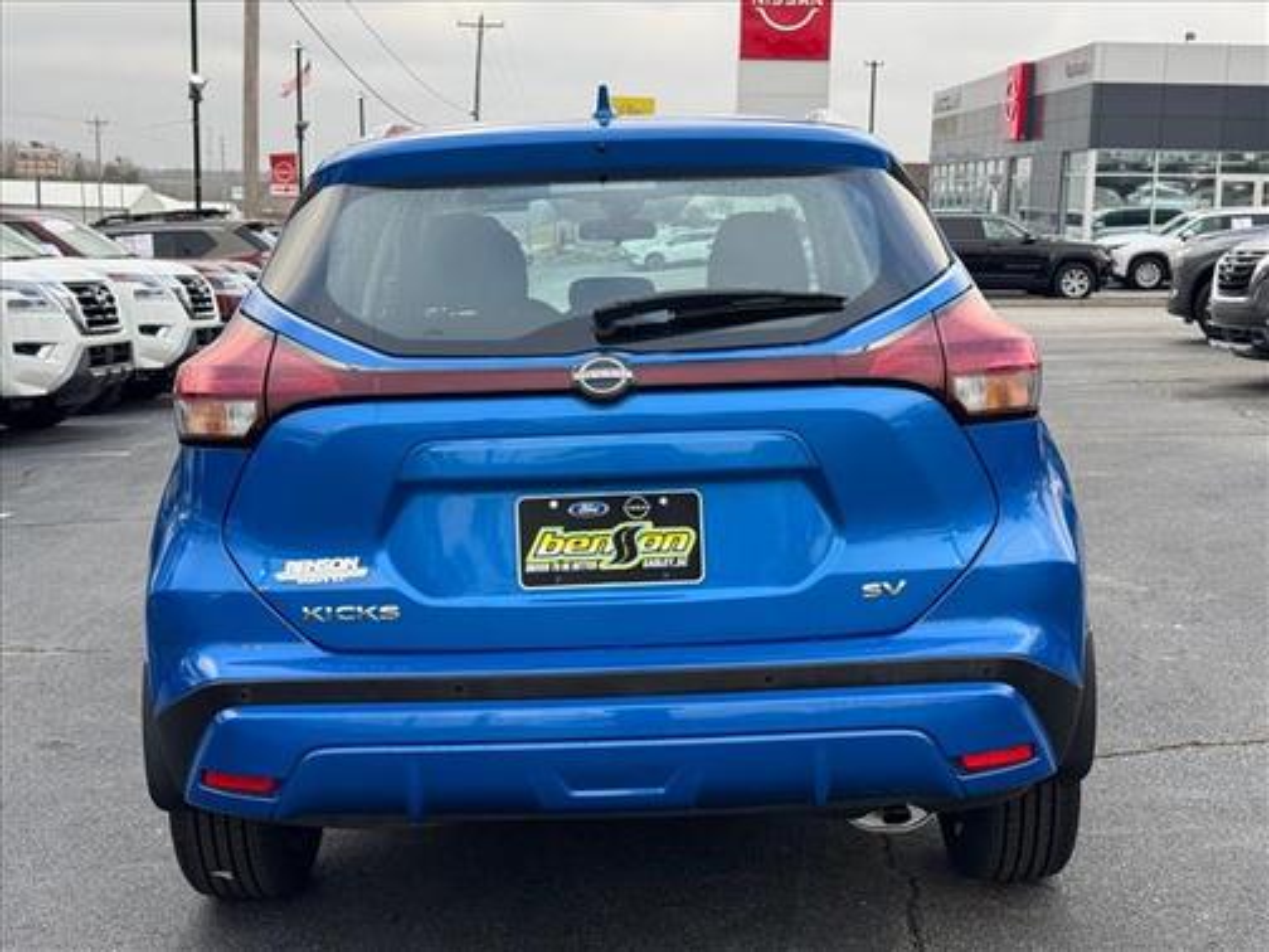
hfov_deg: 39.7
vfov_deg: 30.3
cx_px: 634
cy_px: 476
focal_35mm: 48
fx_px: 1760
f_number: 1.78
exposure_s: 1/651
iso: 64
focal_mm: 6.76
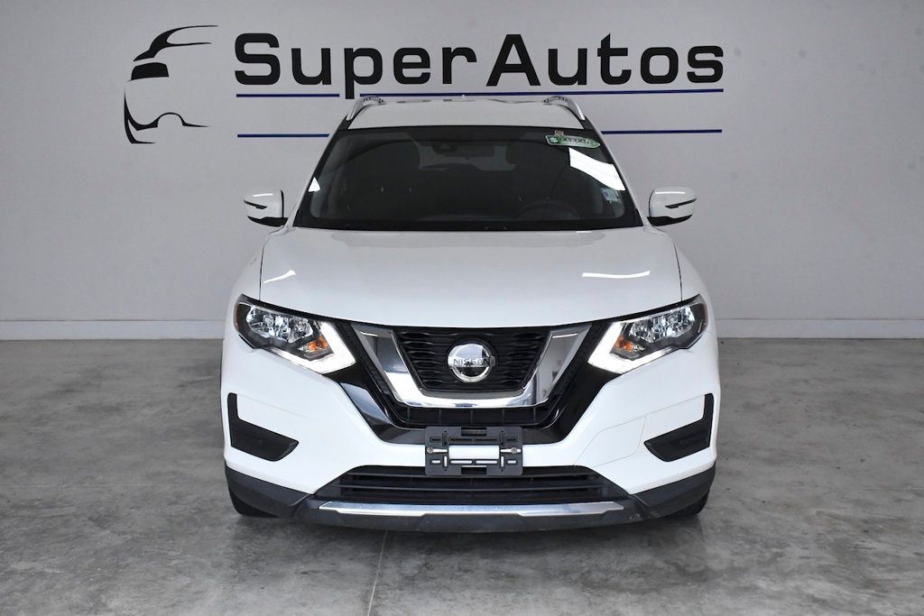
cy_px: 308
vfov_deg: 29.9
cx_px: 462
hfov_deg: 43.6
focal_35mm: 45
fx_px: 1155
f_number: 13
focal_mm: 30
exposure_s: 1/640
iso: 2500
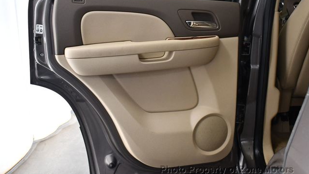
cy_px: 75
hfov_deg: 52.8
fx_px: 311
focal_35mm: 38
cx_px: 154
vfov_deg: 31.2
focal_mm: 18
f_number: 3.5
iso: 800
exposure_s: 1/160
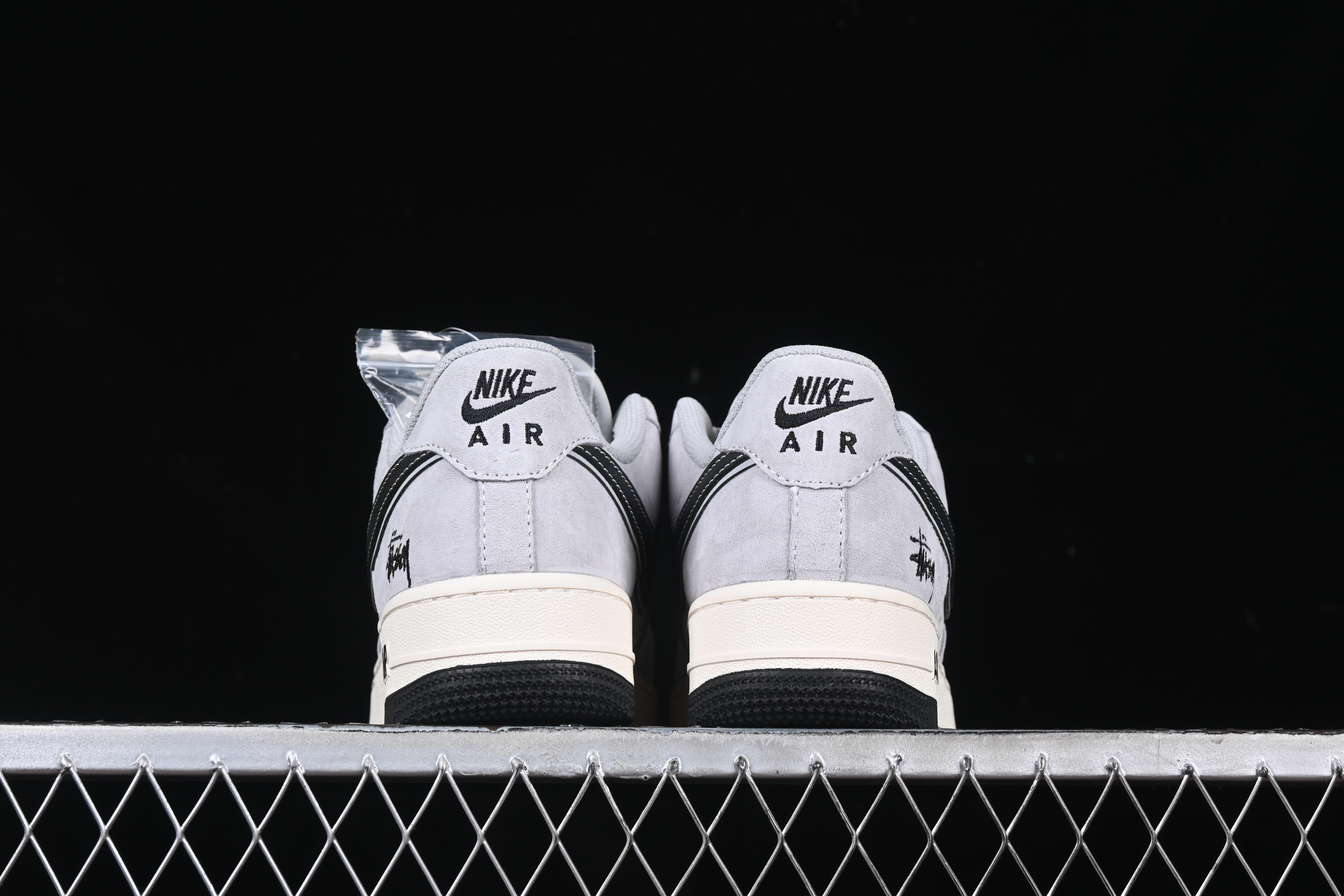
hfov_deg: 27.0
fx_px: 2800
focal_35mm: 75
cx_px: 672
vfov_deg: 18.2
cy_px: 448
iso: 160
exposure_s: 1/80
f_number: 8
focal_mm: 50
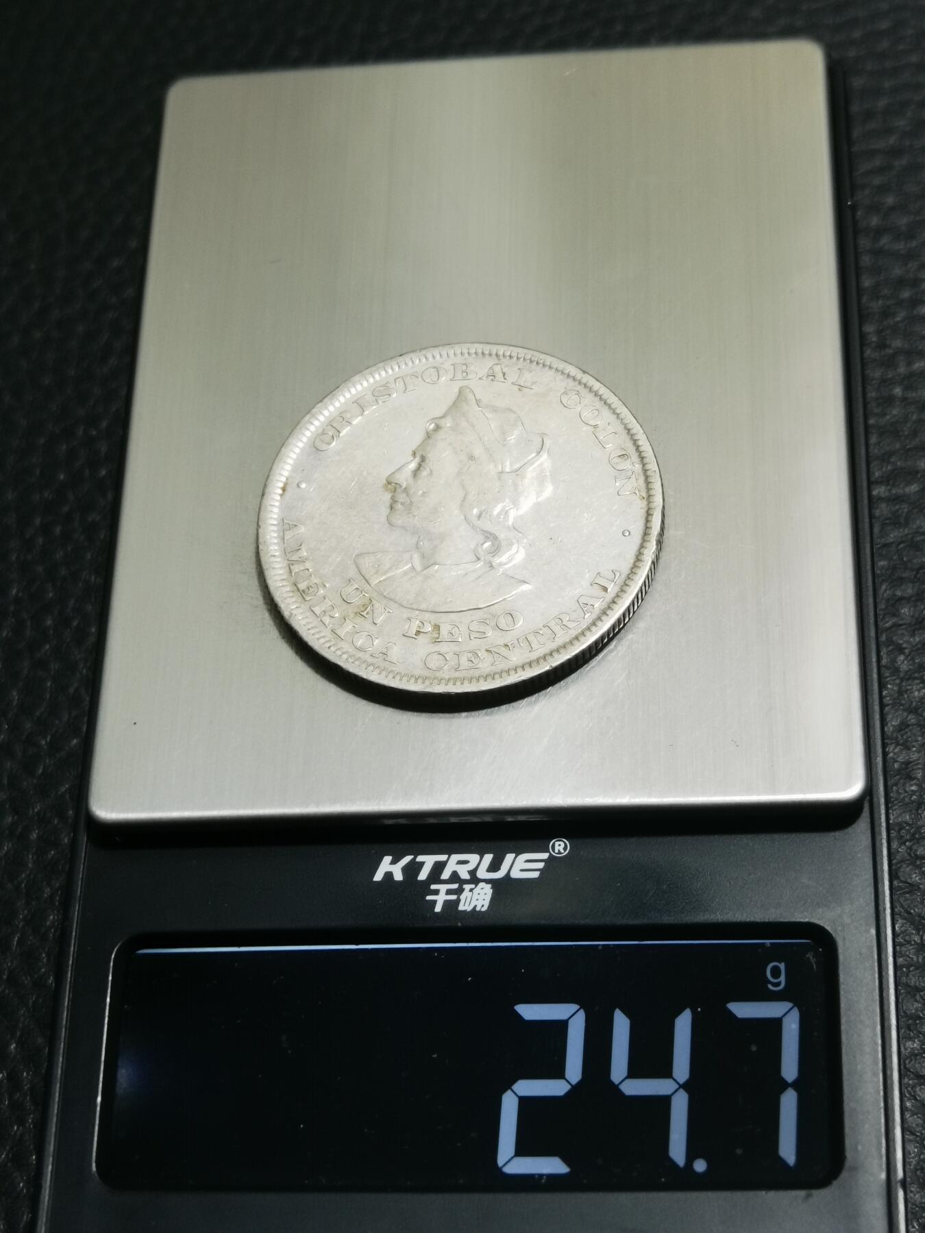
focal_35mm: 62
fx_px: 2209
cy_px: 616
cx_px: 462
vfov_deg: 31.2
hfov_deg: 23.7
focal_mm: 6.67
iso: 100
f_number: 1.9
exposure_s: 1/100
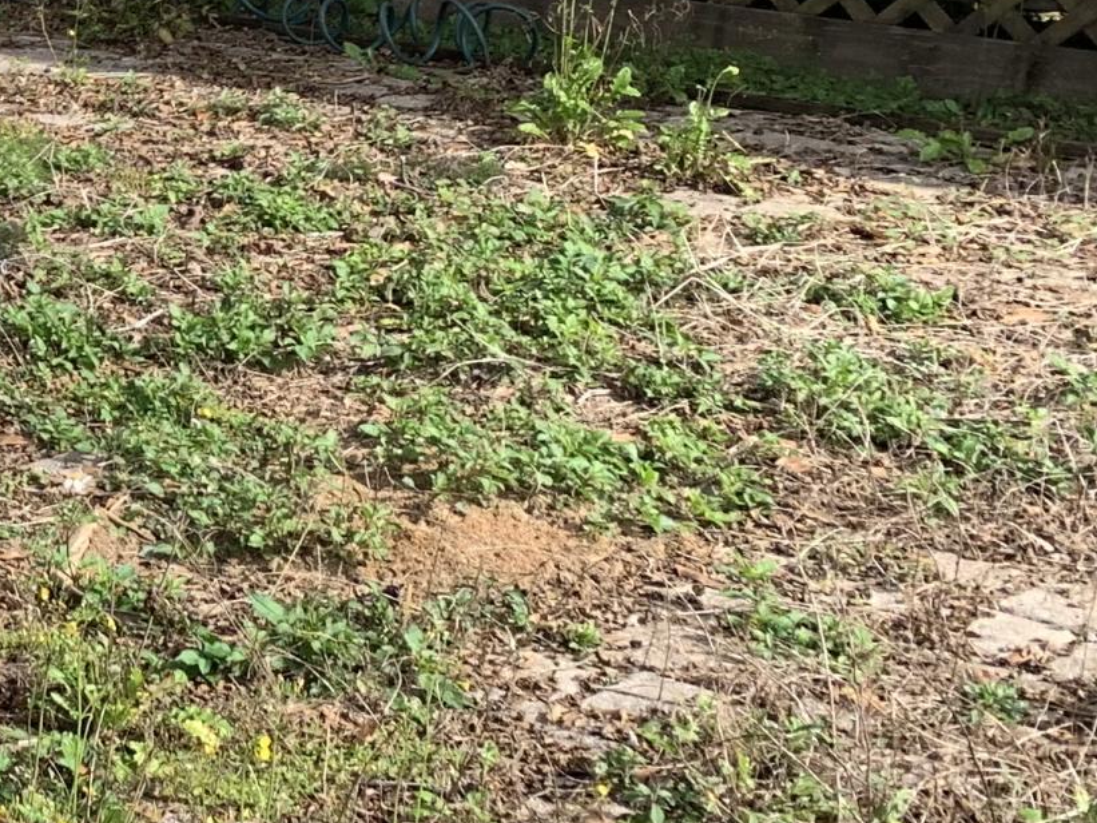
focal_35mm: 95
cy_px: 52
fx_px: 3011
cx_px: -831
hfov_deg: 17.2
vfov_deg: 15.4
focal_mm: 4.25
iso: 25
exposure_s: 1/789
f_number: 1.8
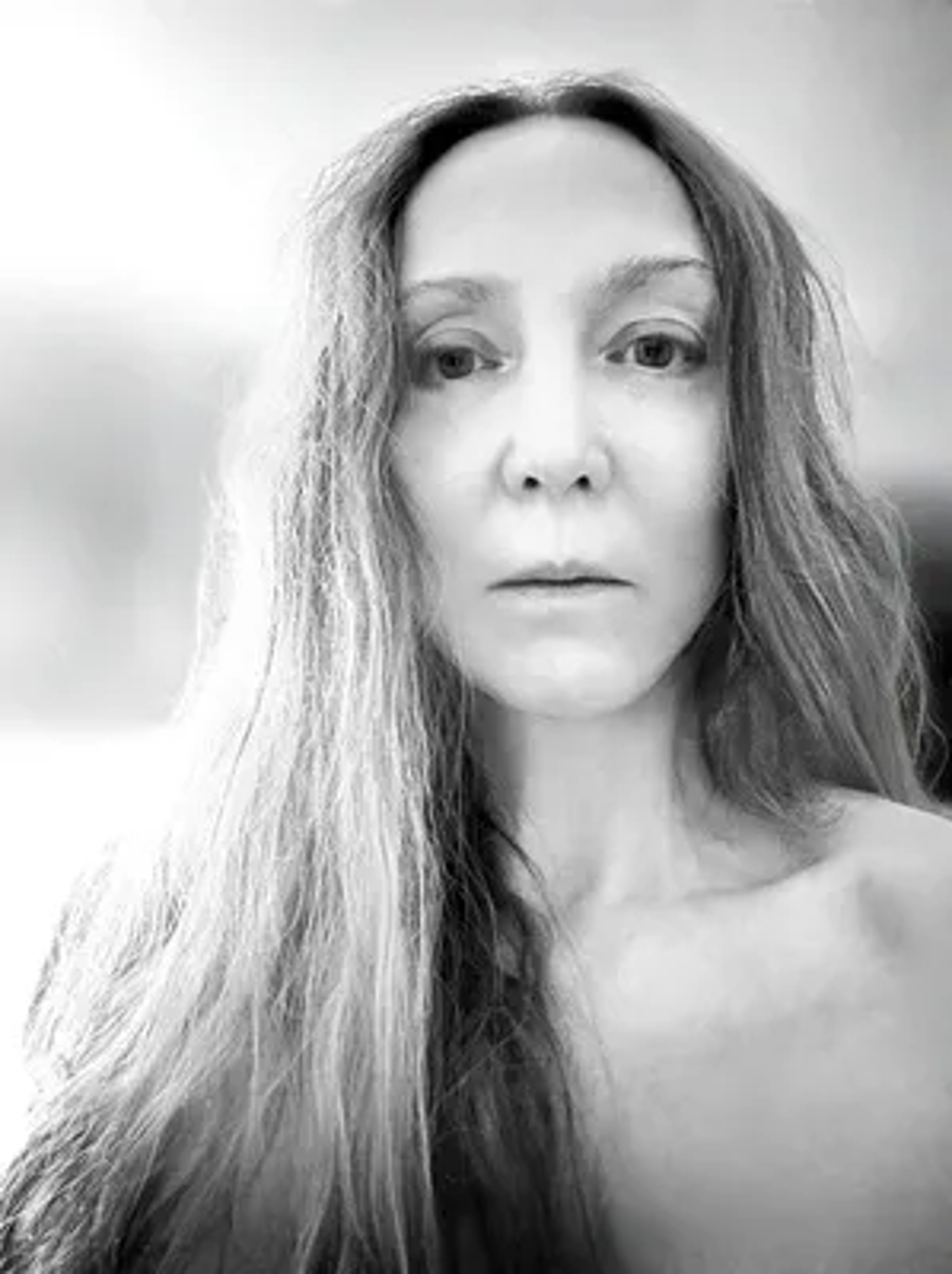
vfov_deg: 60.0
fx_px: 1102
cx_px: 476
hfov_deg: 46.7
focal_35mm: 30
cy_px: 637
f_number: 1.9
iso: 640
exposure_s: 1/16
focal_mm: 2.69
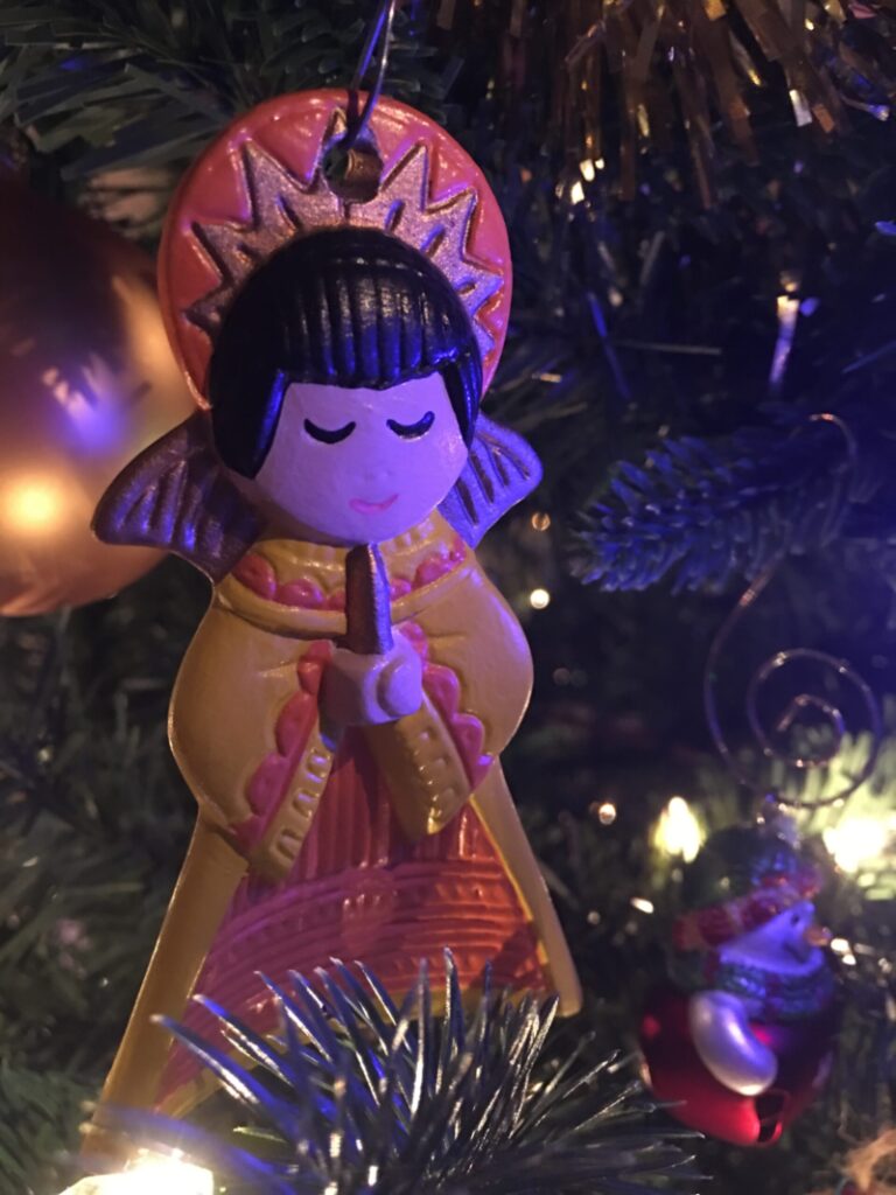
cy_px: 598
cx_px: 448
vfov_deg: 61.7
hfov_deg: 48.2
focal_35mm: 29
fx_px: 1001
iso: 80
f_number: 2.2
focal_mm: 4.15
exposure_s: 1/4
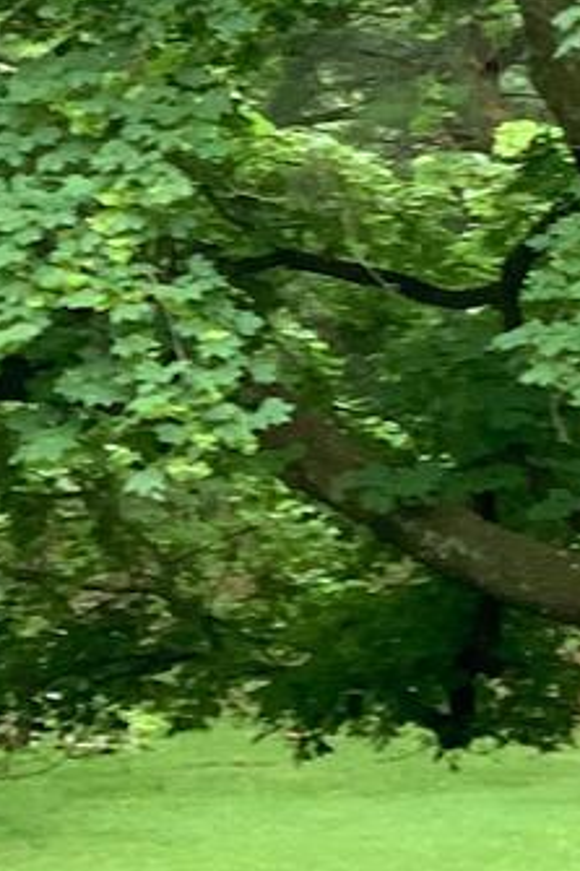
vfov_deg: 8.2
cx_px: 1191
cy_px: -395
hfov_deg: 5.4
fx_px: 5999
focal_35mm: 248
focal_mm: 6
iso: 100
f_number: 2.4
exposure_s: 1/122
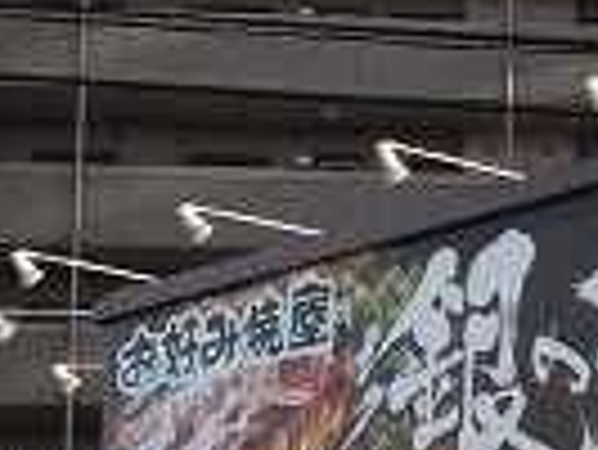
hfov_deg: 12.6
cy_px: 540
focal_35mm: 142
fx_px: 2455
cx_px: 1104
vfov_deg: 10.3
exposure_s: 1/732
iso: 32
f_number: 2.2
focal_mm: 4.15
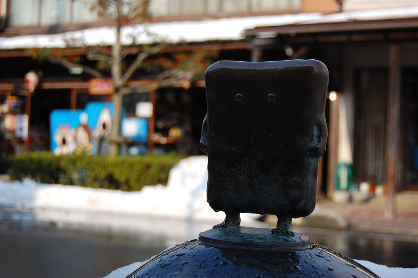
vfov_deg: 20.1
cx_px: 209
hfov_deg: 29.9
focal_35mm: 68
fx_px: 783
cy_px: 139
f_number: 5.6
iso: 400
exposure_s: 1/1250
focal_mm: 45
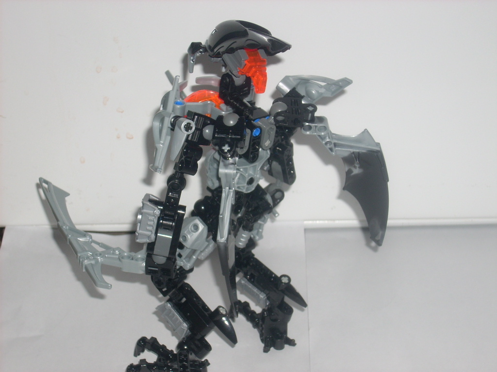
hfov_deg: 25.3
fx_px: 1106
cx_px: 248
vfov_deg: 19.1
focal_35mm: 77
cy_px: 186
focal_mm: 12.8
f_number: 4.2
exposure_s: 1/60
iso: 64
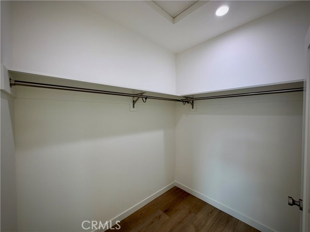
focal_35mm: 14
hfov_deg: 102.1
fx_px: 125
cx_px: 155
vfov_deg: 85.7
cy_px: 116
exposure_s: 1/120
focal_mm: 2.22
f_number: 2.2
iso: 100
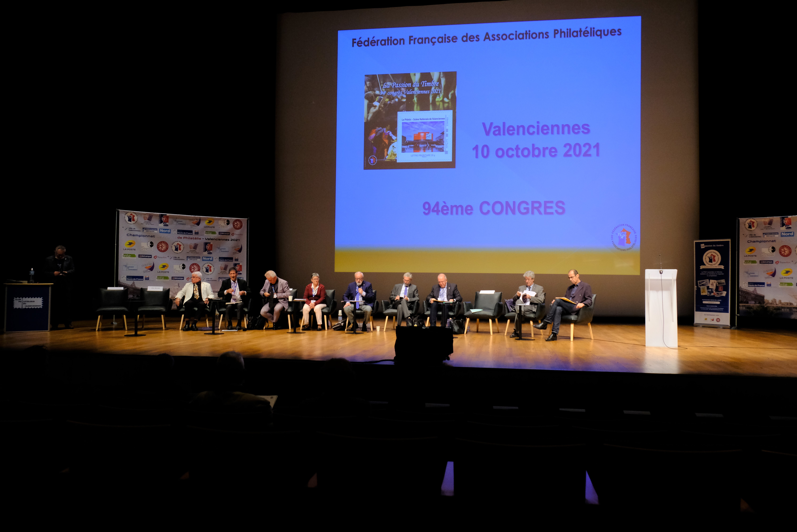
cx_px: 398
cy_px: 266
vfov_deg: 46.4
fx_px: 620
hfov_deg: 65.5
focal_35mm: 28
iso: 2000
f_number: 5
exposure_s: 1/52
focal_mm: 18.5
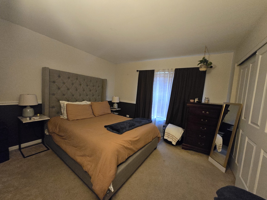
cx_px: 134
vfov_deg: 89.9
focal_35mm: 13
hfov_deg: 106.2
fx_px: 100
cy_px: 100
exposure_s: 1/60
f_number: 2.2
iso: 1250
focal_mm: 1.7
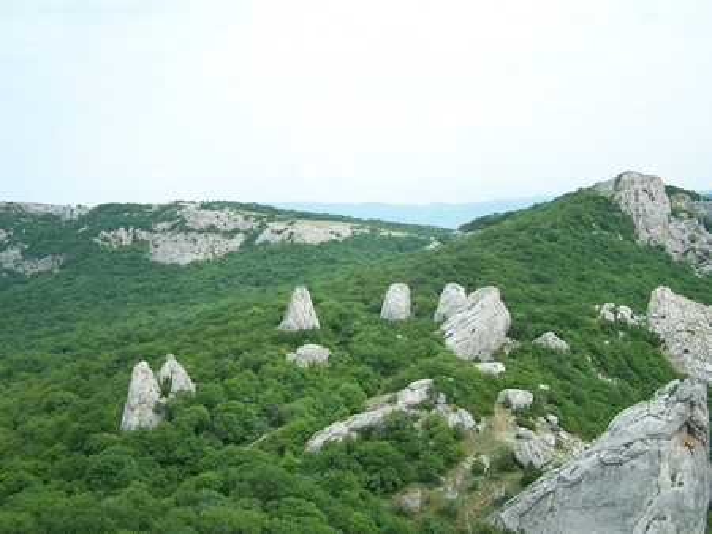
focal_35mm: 38
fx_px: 782
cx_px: 356
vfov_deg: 37.8
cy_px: 267
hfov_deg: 49.0
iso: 80
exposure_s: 1/800
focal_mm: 6.3
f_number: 2.8
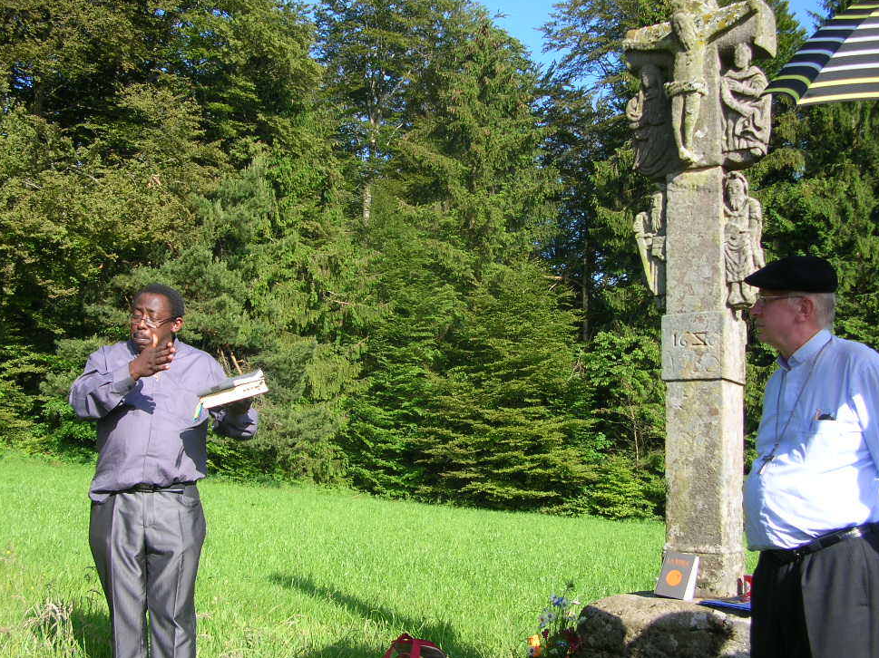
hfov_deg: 50.2
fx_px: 939
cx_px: 432
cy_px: 329
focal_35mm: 37
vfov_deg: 38.6
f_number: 2.8
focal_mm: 5.8
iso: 50
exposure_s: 1/397
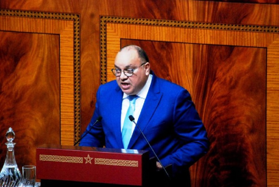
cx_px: 140
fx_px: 3492
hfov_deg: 4.6
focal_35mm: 450
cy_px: 94
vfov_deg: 3.1
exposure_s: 1/80
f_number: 5.6
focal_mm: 300
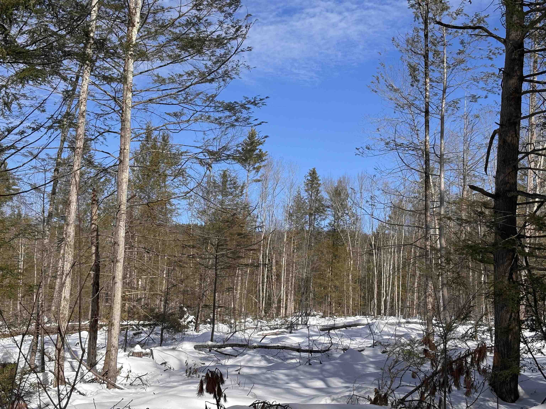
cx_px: 273
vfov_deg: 28.0
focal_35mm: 52
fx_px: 820
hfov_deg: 36.8
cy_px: 204
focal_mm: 5.96
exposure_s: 1/3413
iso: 40
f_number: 1.6
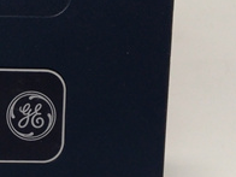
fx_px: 470
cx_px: -17
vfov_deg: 21.3
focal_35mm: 69
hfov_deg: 26.2
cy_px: 108
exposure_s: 1/33
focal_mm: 3.79
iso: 269
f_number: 2
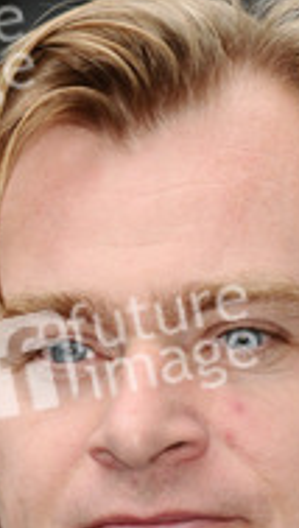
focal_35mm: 448
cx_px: 197
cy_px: 492
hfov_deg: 2.7
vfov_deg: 4.8
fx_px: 6285
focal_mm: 135
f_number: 4
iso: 320
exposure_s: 1/200
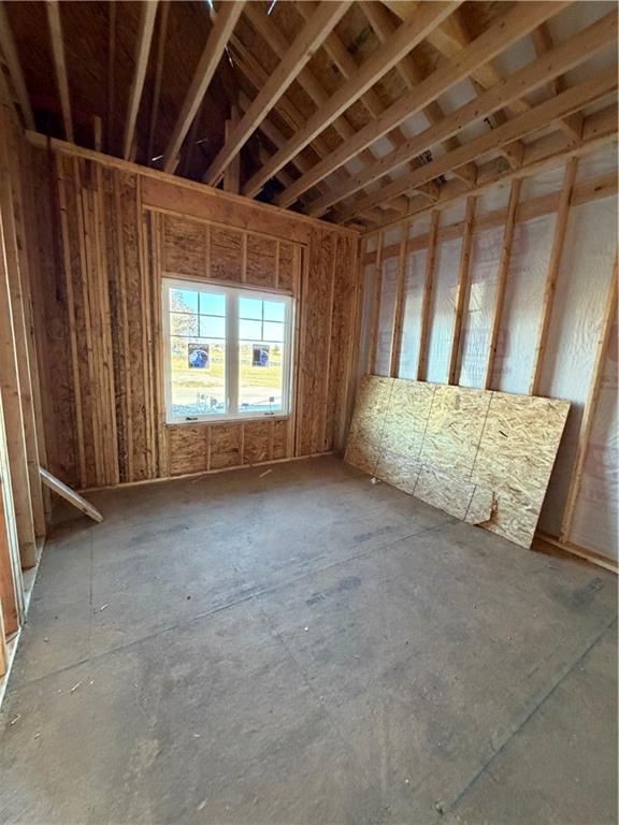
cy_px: 412
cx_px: 310
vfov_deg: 102.1
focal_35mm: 14
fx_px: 334
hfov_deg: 85.7
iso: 500
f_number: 2.2
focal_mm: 2.22
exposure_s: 1/60
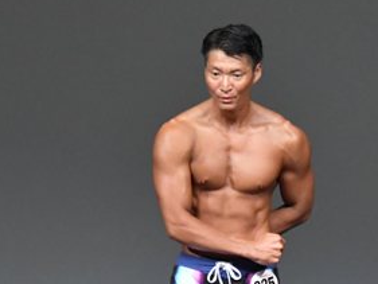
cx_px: 299
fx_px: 9111
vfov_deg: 1.8
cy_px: 287
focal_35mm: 834
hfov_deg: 2.4
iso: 5000
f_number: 5.6
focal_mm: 210
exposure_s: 1/400
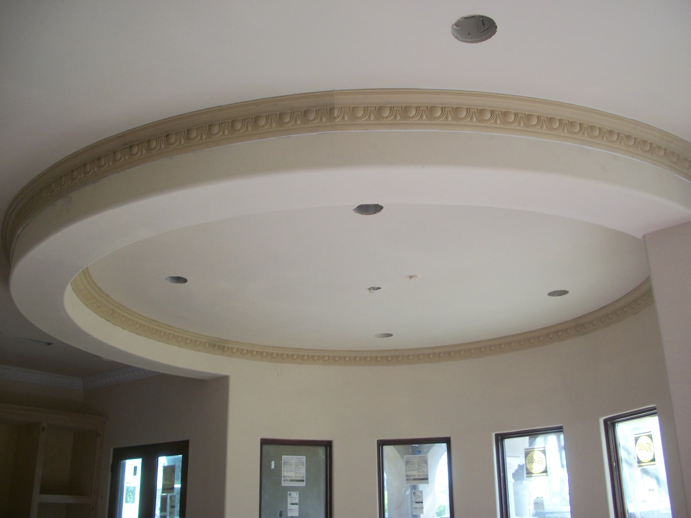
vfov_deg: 40.7
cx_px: 346
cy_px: 259
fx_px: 699
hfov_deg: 52.6
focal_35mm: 35
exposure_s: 1/50
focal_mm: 6.3
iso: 80
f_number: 3.1
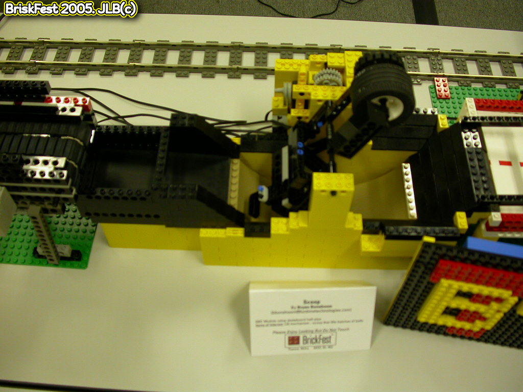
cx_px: 262
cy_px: 196
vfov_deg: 37.7
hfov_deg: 49.0
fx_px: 574
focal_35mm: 38
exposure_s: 1/23
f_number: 2.6
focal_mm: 7.85
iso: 100
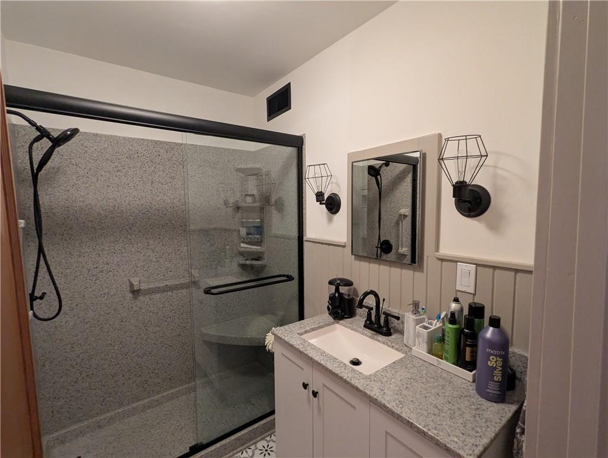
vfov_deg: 78.2
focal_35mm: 16
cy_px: 229
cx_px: 304
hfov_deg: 94.4
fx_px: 281
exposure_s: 1/30
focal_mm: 2.35
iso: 452
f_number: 2.2
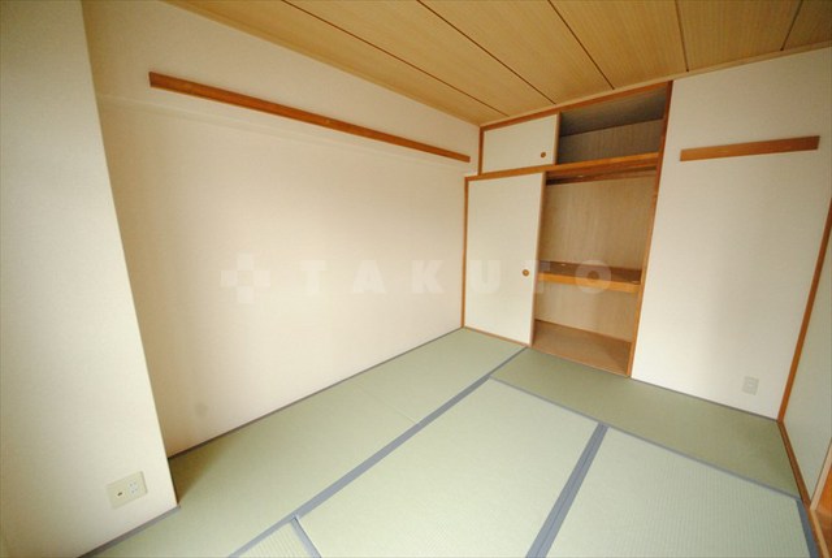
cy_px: 279
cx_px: 416
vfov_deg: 90.2
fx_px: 278
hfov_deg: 112.5
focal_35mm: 12
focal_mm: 8
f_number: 5.6
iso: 1600
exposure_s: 1/125
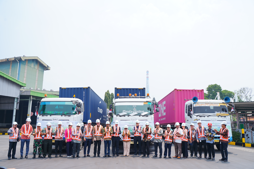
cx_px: 127
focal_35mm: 28
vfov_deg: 46.4
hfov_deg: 65.5
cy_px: 84
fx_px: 198
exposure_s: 1/400
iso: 200
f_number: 8
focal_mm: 28
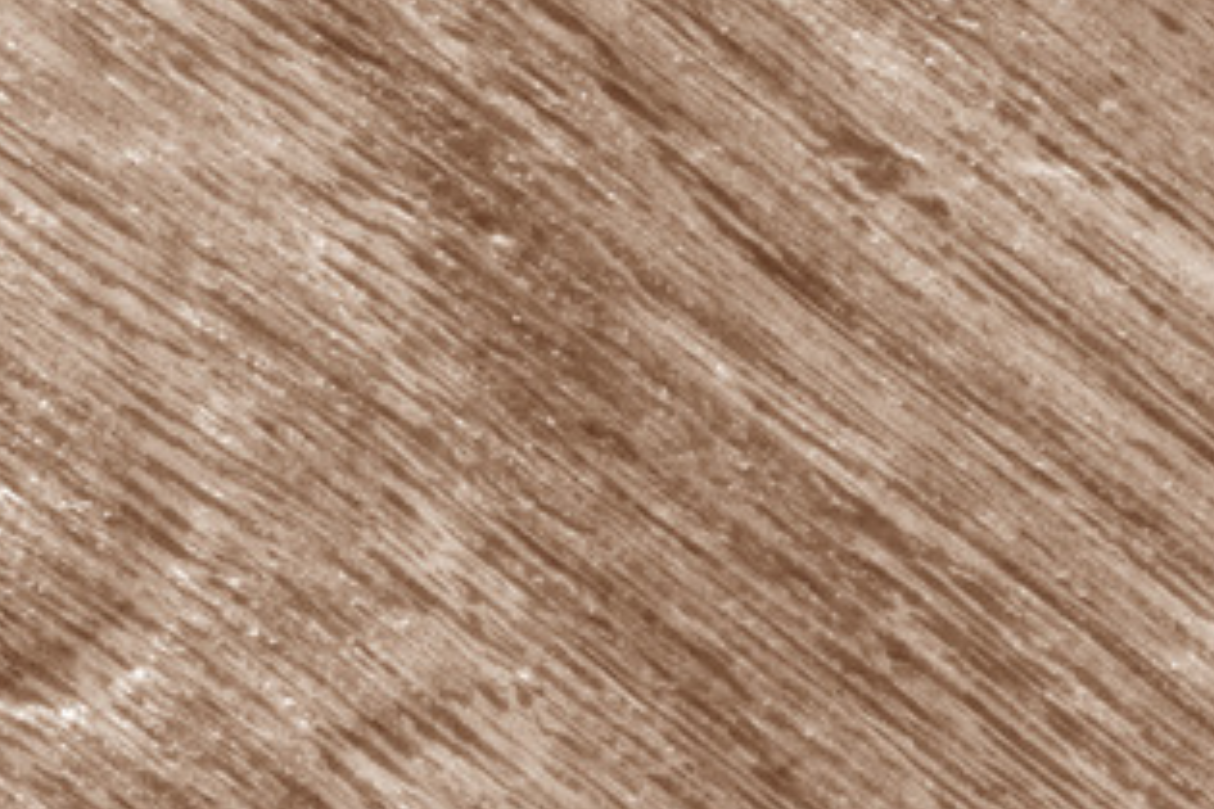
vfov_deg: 6.2
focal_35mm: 223
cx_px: 1380
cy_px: 220
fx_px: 7519
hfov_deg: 9.1
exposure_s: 3.2
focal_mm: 60
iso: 100
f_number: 18
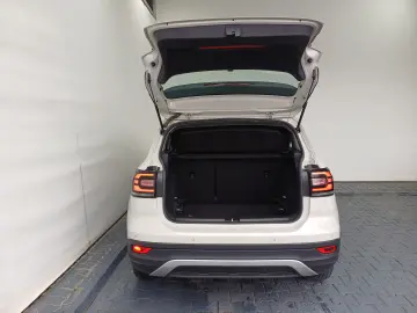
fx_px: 301
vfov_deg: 54.9
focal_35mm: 25
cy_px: 156
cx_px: 208
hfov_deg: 69.4
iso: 50
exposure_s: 1/104
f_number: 1.8
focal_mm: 4.65
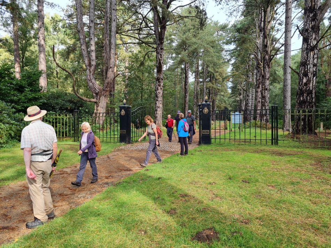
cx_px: 166
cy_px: 124
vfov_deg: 53.1
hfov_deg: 67.3
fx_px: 249
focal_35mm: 26
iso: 50
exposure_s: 1/253
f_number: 1.8
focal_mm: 5.4
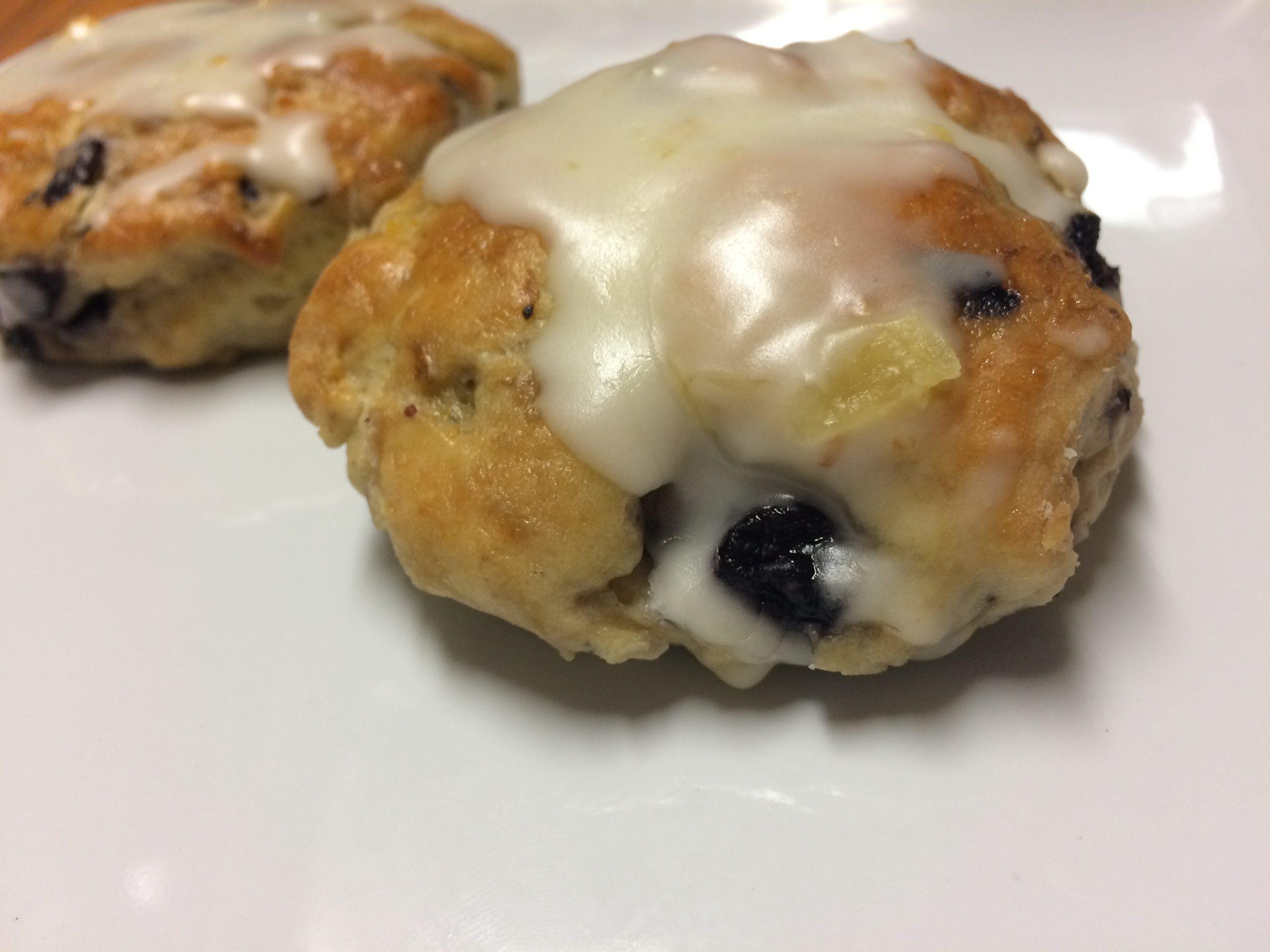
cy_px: 476
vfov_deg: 48.2
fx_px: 1064
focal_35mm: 29
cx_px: 635
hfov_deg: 61.7
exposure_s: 1/30
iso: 64
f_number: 2.2
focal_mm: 4.15
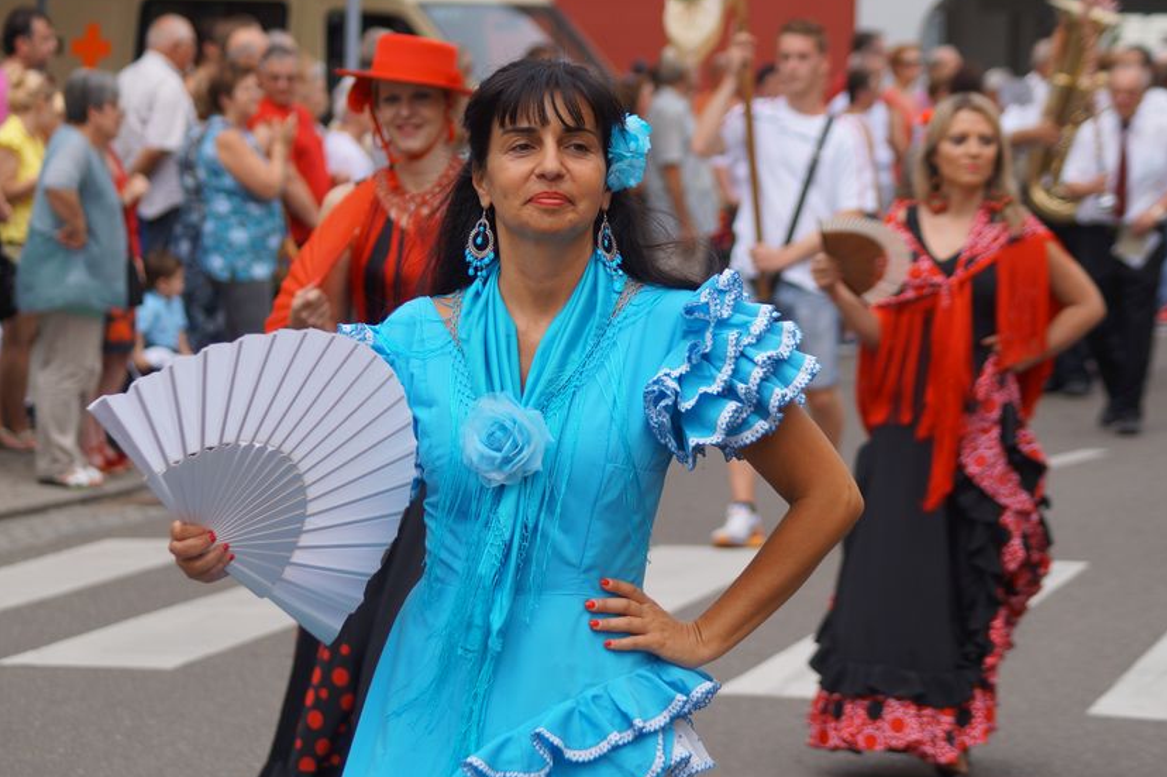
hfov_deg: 13.0
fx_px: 5106
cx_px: 495
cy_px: 414
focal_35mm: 158
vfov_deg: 8.7
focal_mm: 85
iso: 100
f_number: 4.5
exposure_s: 1/400
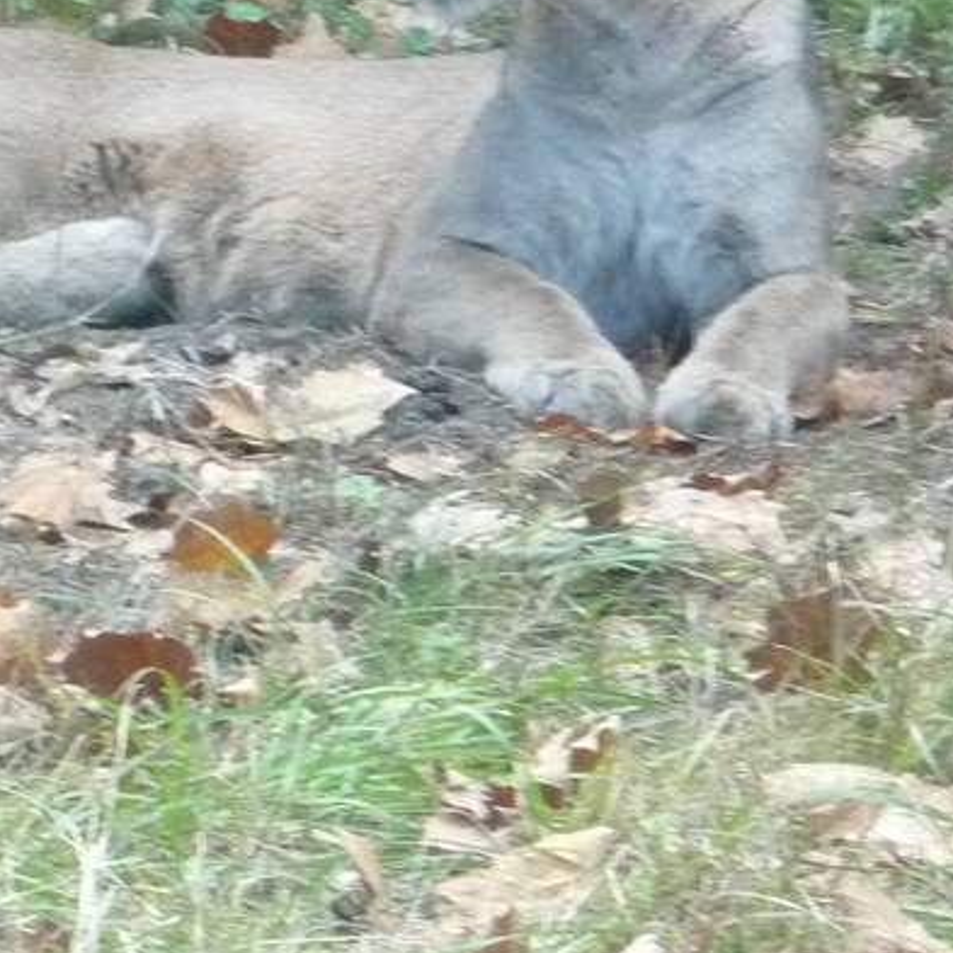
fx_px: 17723
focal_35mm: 569
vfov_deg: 3.1
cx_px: -470
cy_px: 175
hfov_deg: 3.1
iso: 400
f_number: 4.8
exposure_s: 1/60
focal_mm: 27.1
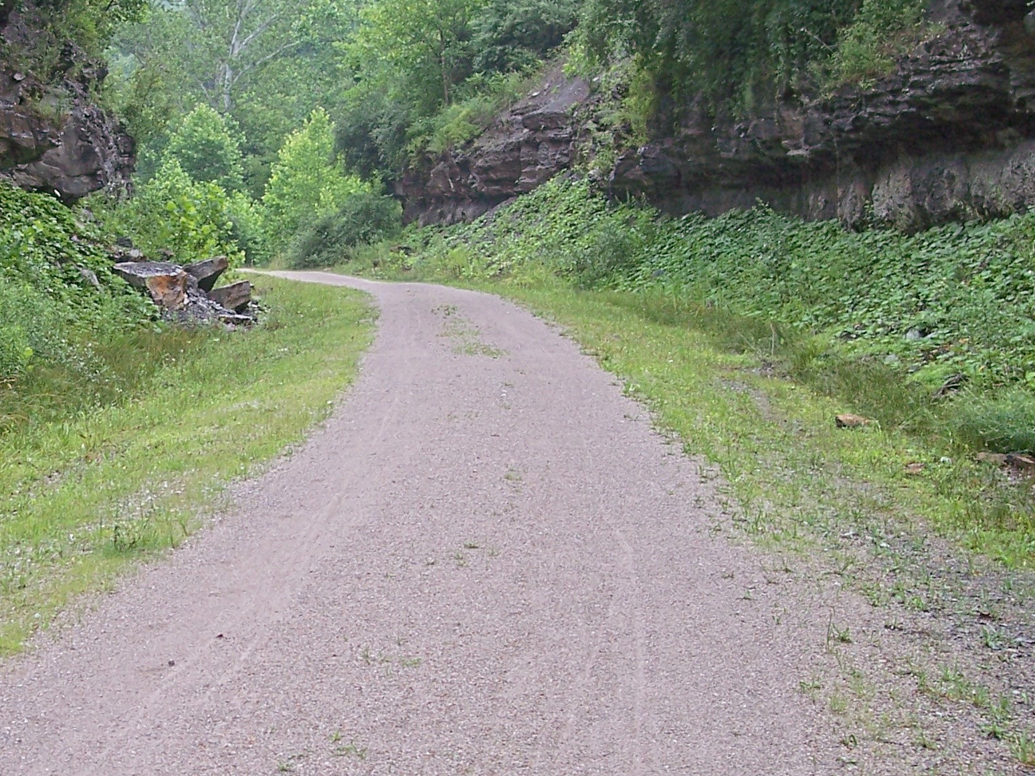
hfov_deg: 26.5
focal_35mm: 72
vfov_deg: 20.4
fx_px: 2153
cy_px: 324
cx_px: 189
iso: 100
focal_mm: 8
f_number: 3.4
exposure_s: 1/180
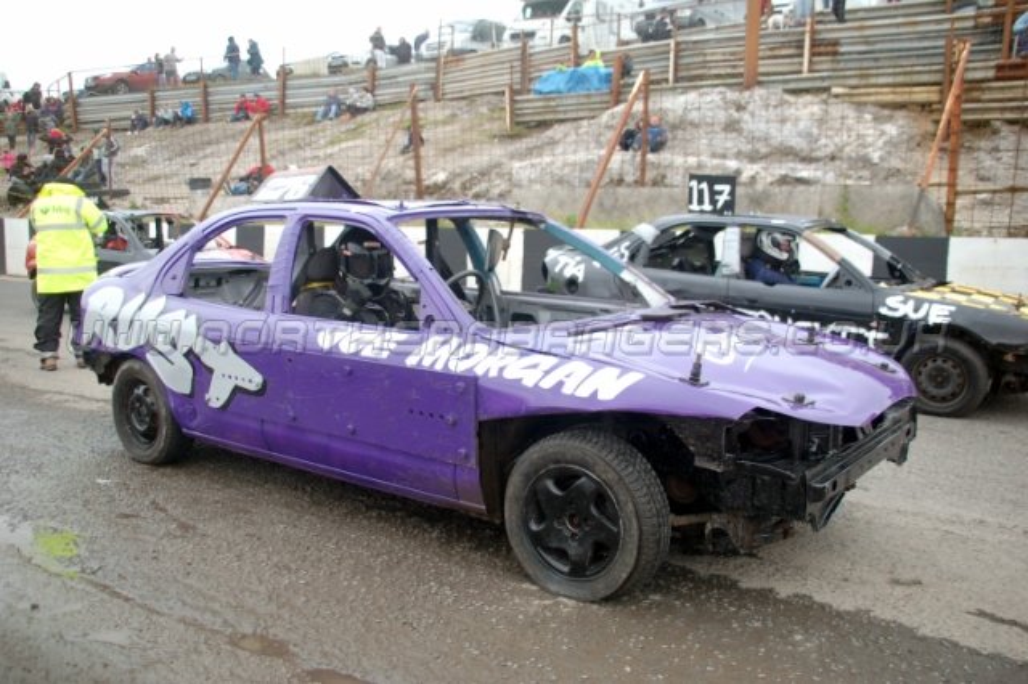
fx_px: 942
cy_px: 342
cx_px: 514
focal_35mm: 33
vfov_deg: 39.9
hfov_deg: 57.2
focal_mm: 22
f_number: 4
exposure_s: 1/500
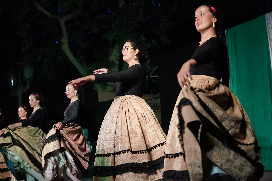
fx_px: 363
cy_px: 90
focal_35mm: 48
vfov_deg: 28.1
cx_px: 136
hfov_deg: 41.1
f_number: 2.8
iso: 5000
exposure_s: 1/500
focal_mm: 48
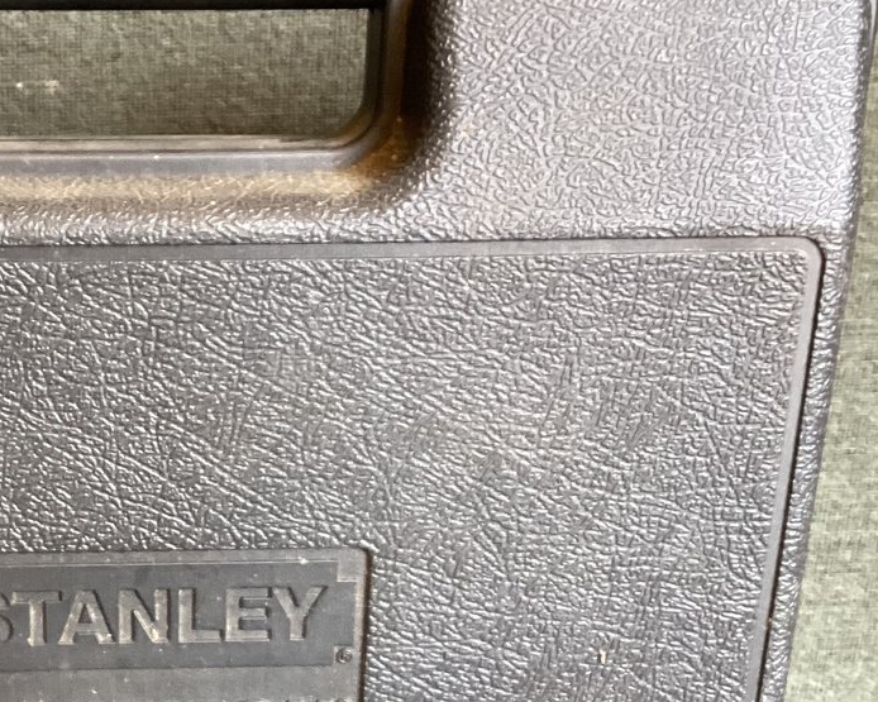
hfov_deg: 27.9
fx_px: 1715
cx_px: 133
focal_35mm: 66
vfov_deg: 22.9
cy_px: 542
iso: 200
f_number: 2.4
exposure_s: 1/60
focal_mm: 3.3
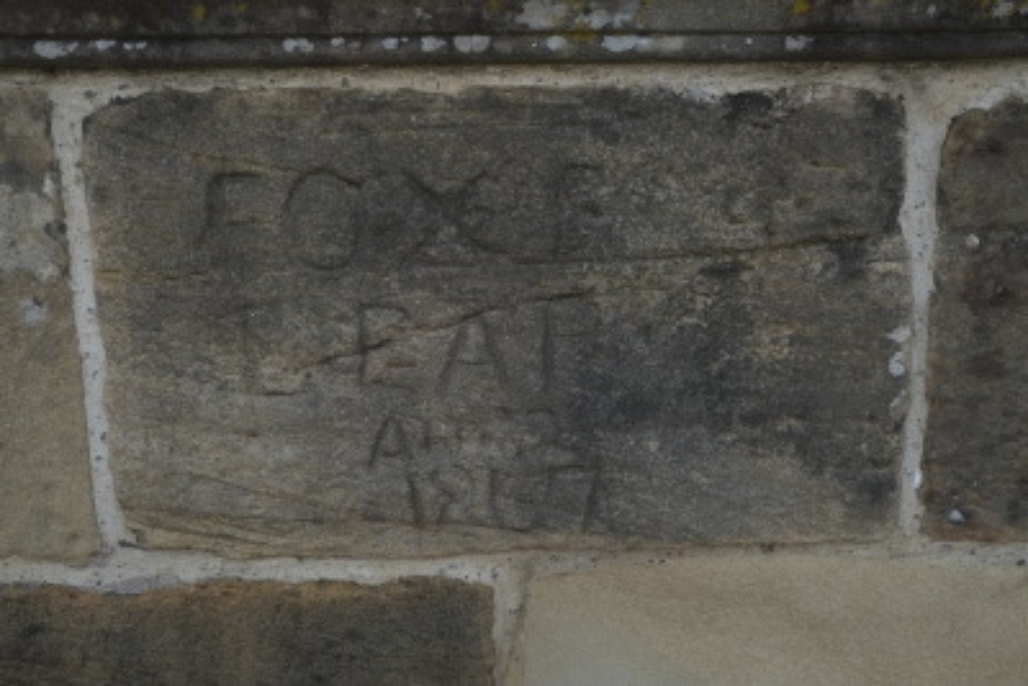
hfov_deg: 54.4
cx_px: 514
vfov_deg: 37.9
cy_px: 343
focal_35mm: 35
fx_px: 1000
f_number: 5.6
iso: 200
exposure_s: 1/300
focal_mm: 23
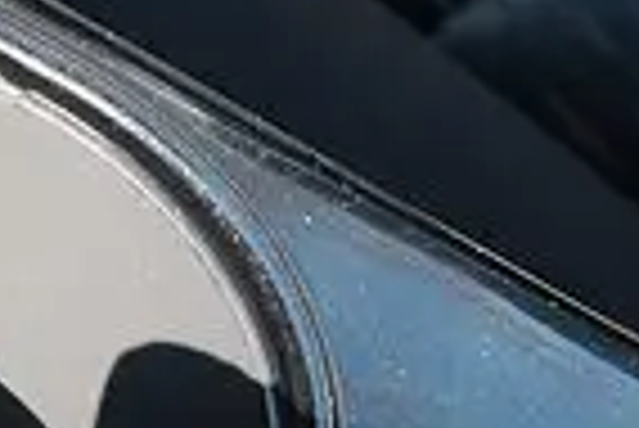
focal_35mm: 255
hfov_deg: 7.3
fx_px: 4531
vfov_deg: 5.3
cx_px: -1150
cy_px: -286
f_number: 4
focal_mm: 21.4
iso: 320
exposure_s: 1/85
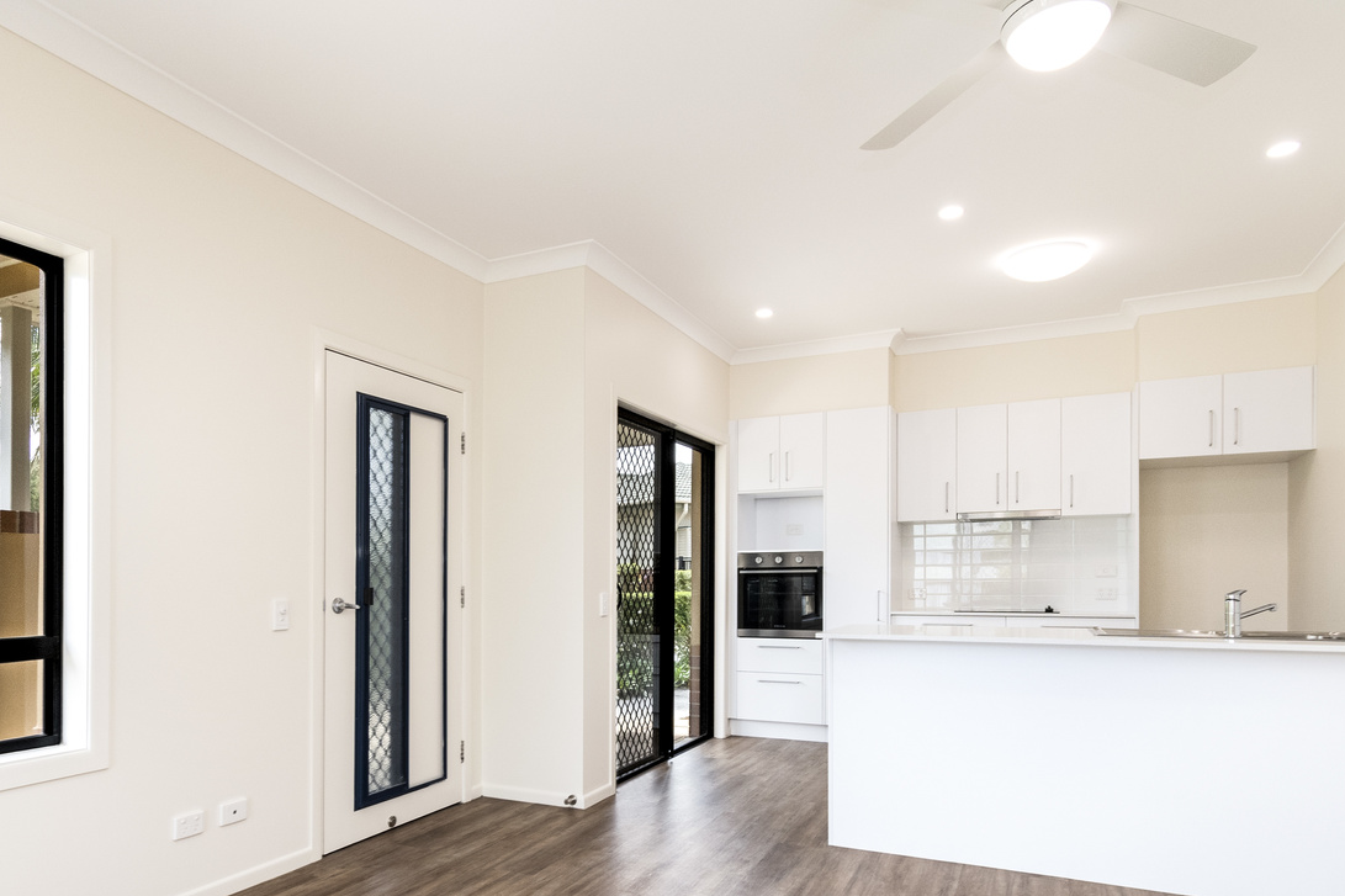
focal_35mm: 22
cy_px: 579
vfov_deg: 56.3
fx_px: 822
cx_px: 562
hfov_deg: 78.0
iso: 800
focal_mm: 10
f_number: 11
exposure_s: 1/500
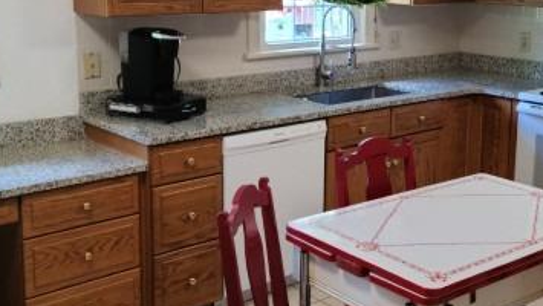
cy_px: 92
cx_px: 329
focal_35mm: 55
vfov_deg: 21.7
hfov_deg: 37.7
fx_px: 792
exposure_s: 1/60
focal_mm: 5.9
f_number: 2
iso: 250
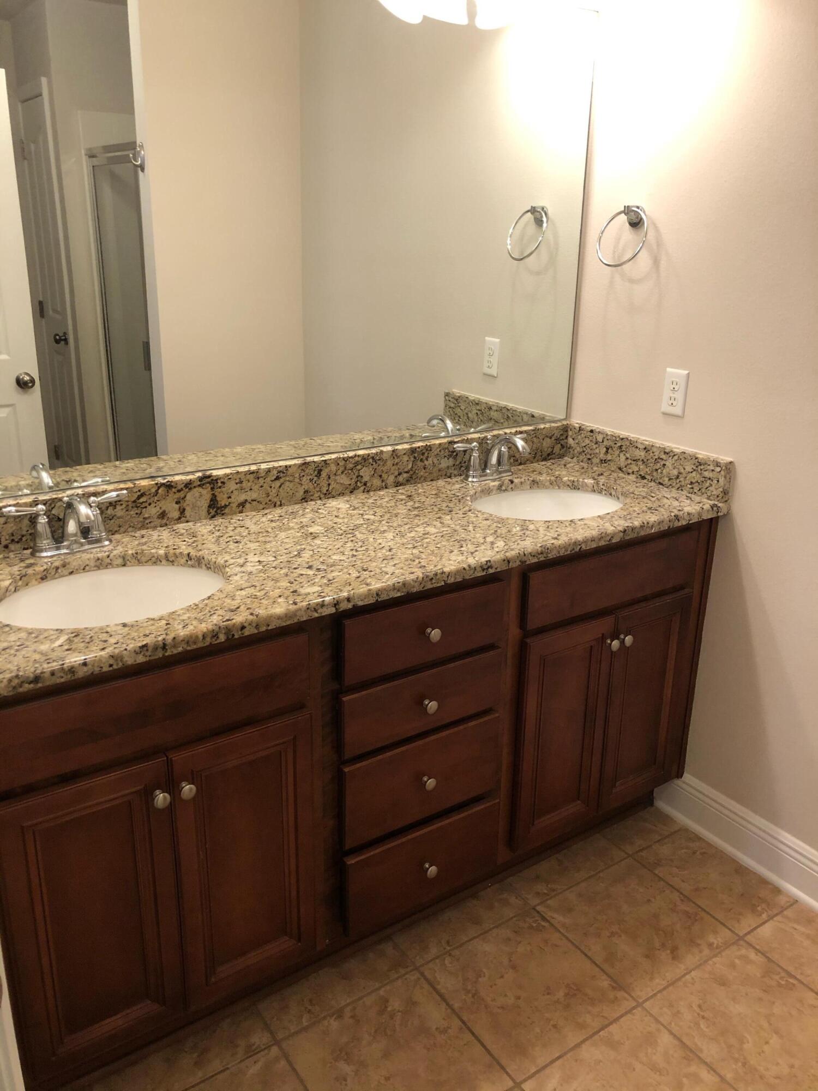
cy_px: 546
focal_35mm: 28
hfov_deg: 49.7
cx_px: 409
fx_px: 882
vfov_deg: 63.4
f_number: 1.8
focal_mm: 3.99
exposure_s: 1/15
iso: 50
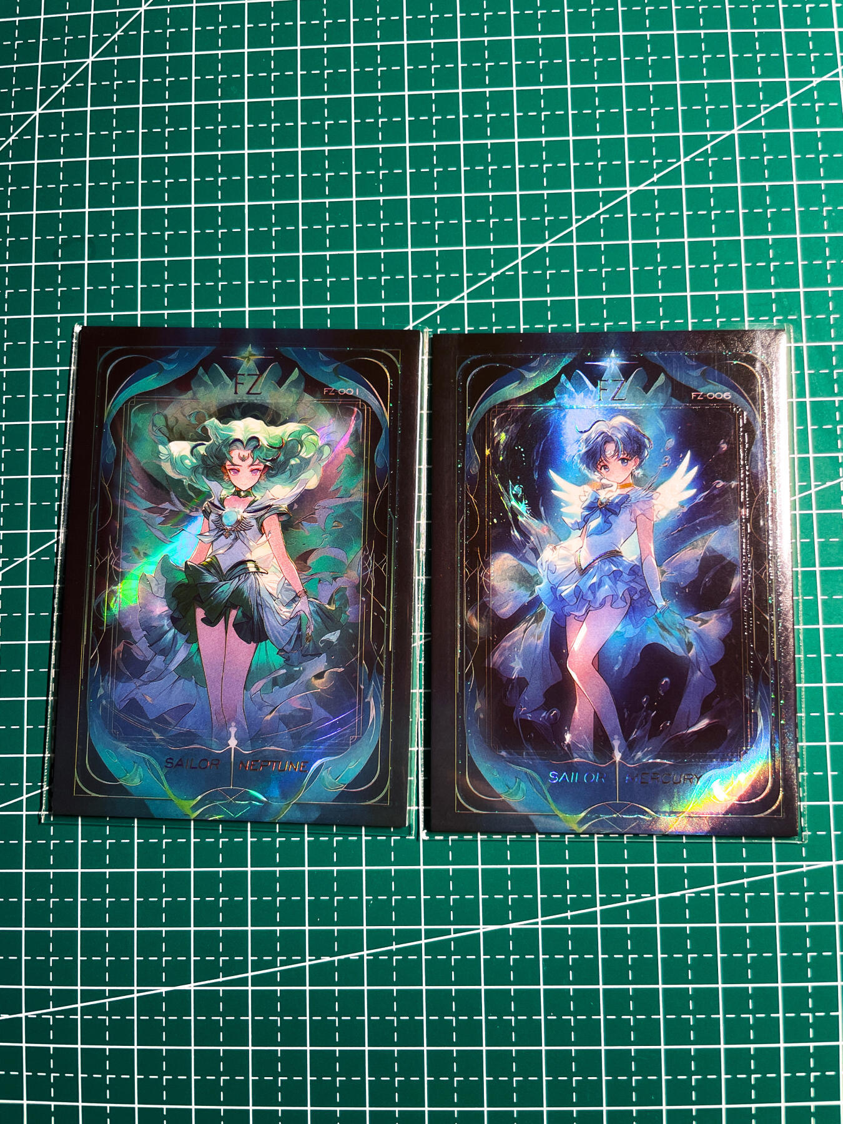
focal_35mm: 26
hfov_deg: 53.1
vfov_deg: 67.3
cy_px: 562
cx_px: 422
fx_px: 844
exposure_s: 1/99
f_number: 1.6
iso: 109
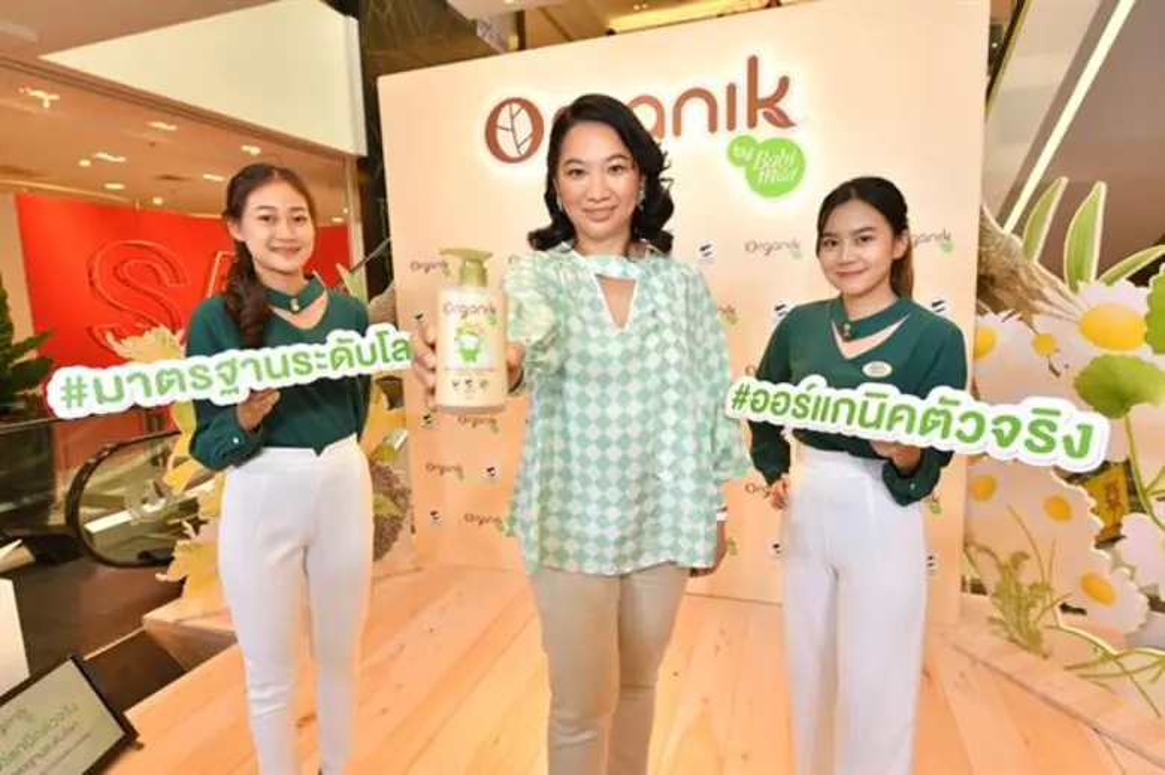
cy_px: 388
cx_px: 582
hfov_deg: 86.9
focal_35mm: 19
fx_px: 614
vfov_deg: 64.5
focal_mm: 19
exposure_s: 1/100
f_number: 4.5
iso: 360
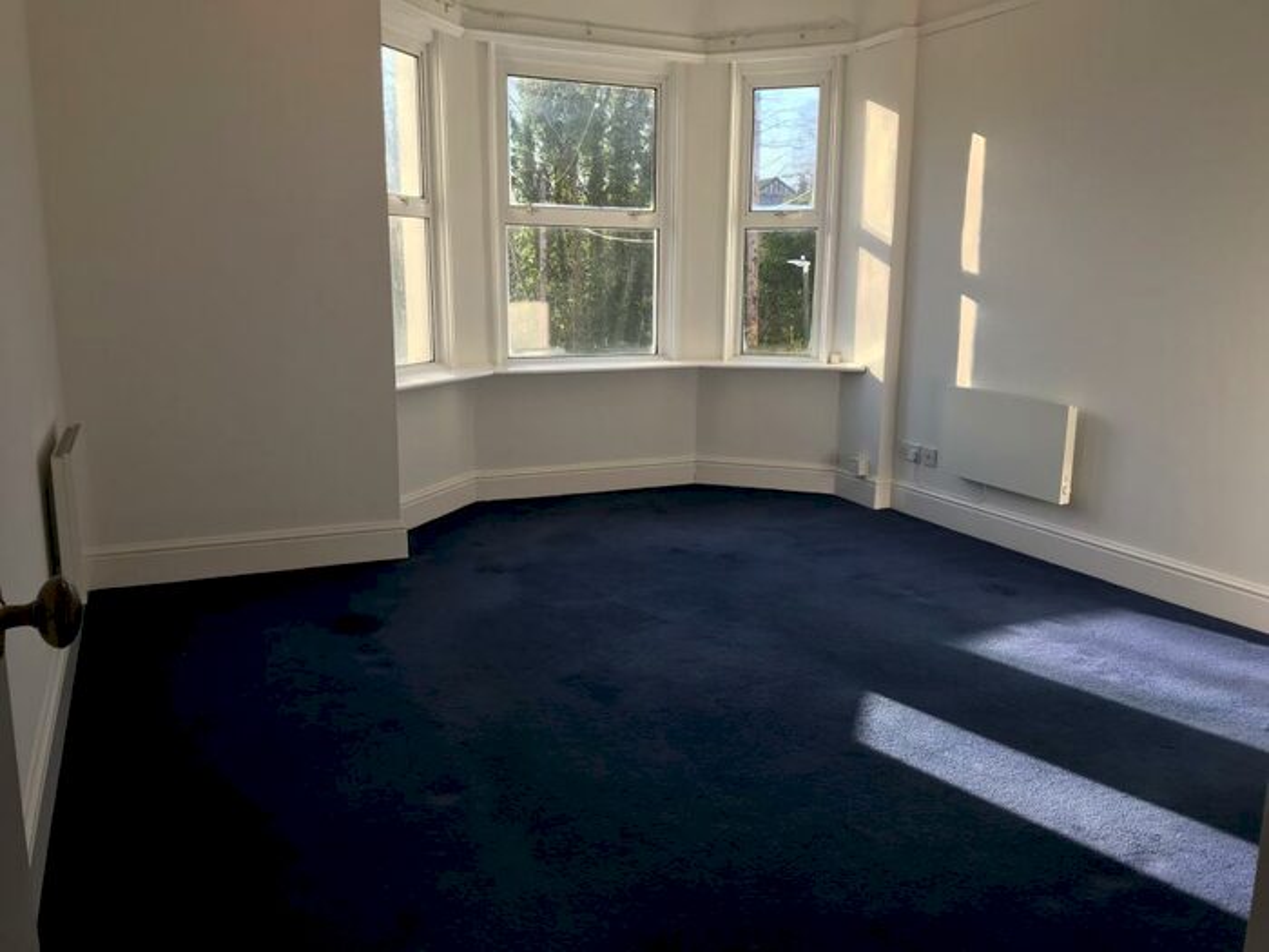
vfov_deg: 49.7
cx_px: 634
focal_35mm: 28
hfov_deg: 63.4
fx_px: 1026
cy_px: 476
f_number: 1.8
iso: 20
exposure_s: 1/268
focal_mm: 3.99
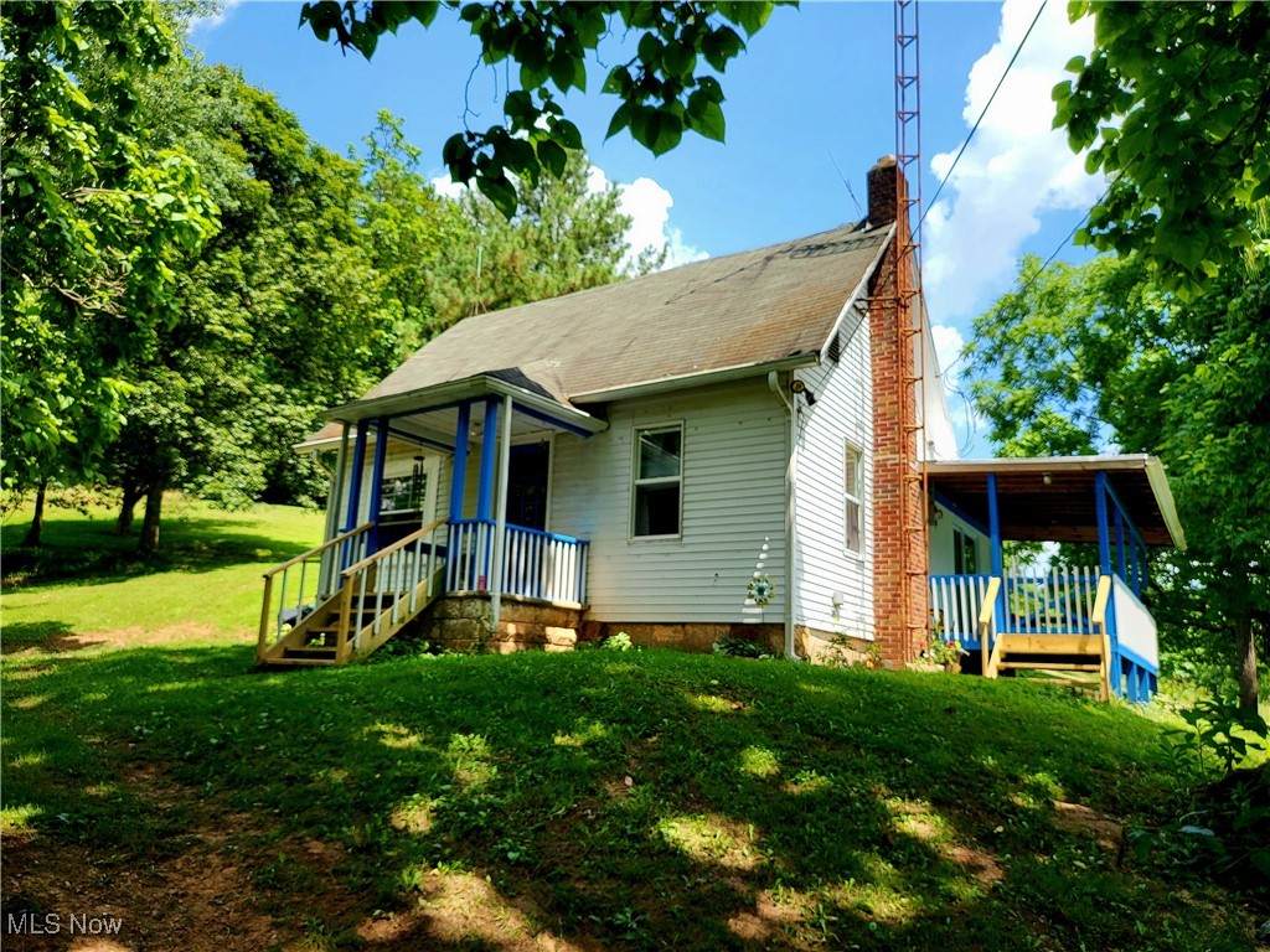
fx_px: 881
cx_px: 635
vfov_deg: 56.8
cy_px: 476
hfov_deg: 71.6
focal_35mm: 24
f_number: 1.8
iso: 40
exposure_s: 1/1000
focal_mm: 5
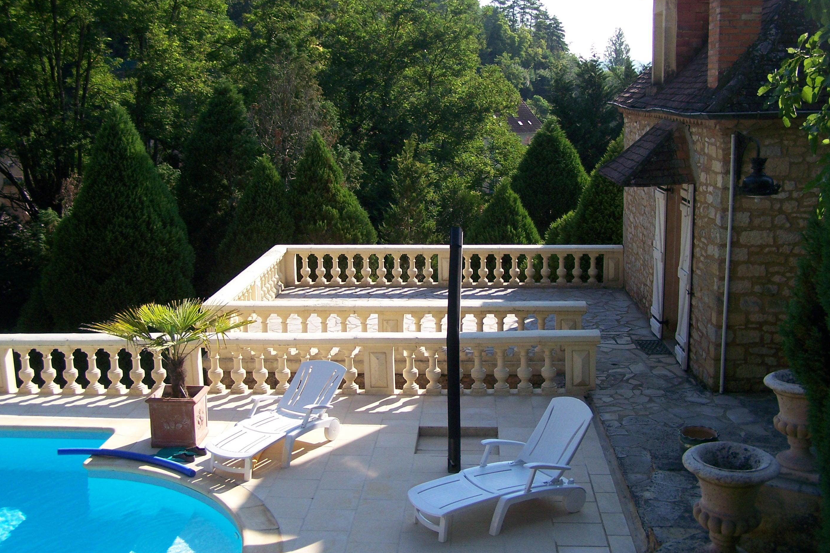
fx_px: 922
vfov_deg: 33.4
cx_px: 418
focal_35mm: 40
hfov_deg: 48.5
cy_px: 254
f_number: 2.8
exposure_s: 1/800
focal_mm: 6.3
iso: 80
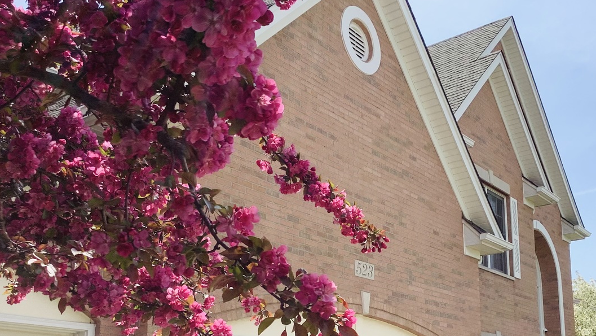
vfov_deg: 25.5
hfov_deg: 44.3
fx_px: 727
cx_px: 359
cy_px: 274
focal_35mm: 46
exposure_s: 1/1181
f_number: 2.4
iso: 25
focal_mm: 3.3
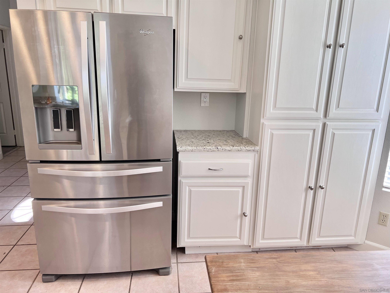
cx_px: 195
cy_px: 146
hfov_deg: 67.3
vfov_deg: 53.1
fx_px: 293
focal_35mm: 26
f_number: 1.5
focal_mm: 5.7
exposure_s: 1/339
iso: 50
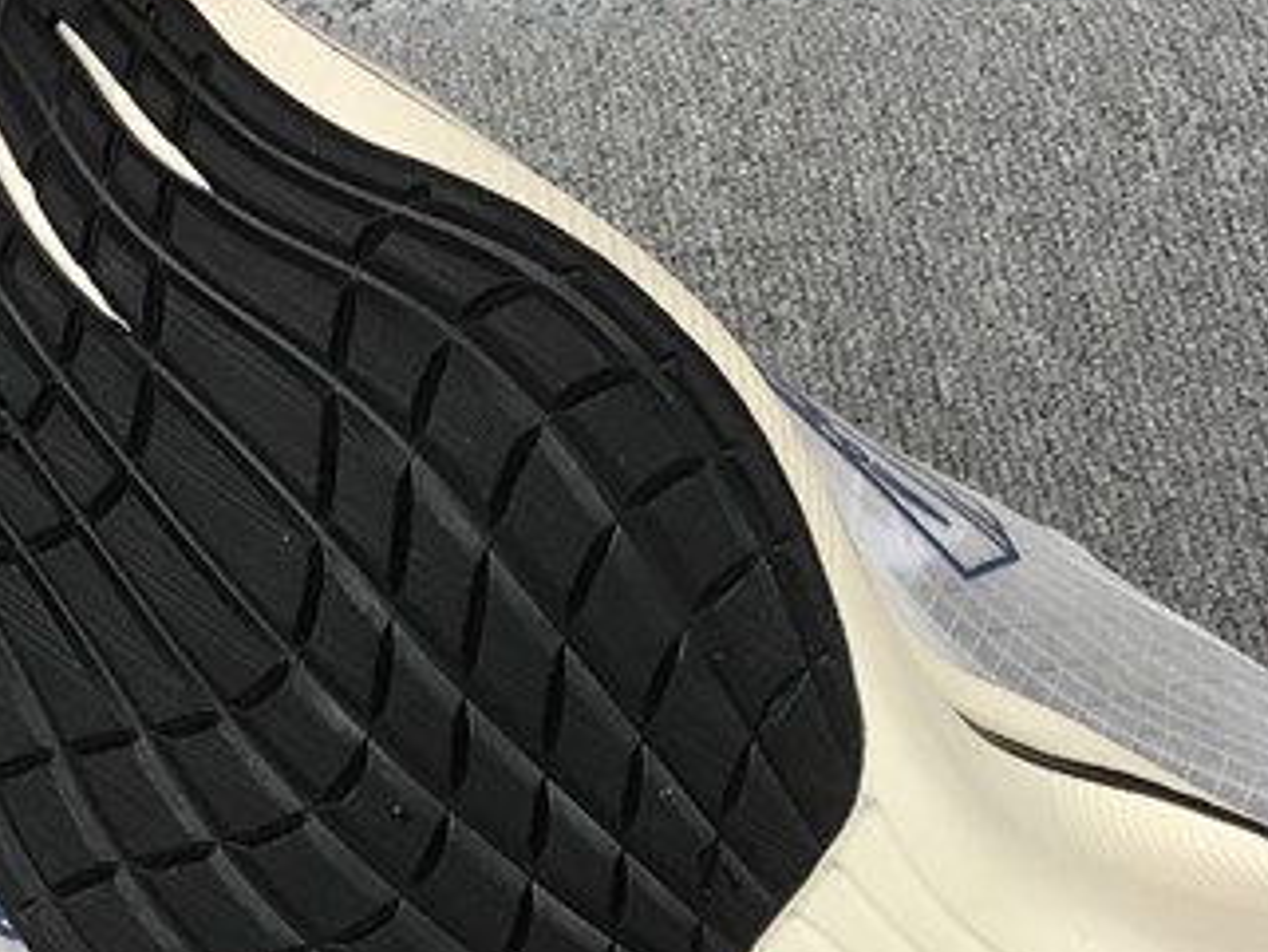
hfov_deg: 22.5
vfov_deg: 16.8
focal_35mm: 87
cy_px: 796
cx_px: 600
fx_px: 3188
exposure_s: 1/191
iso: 25
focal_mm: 3.3
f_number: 2.4
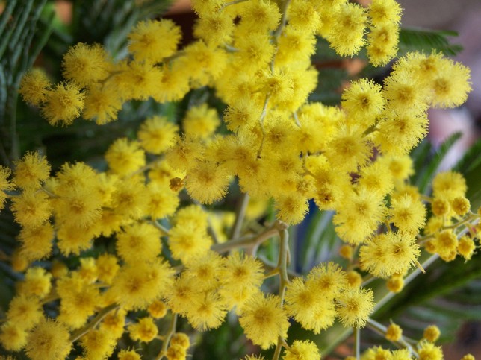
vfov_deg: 14.1
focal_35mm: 105
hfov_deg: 18.7
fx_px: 1459
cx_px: 240
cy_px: 180
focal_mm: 17.5
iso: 140
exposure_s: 1/50
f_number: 3.2
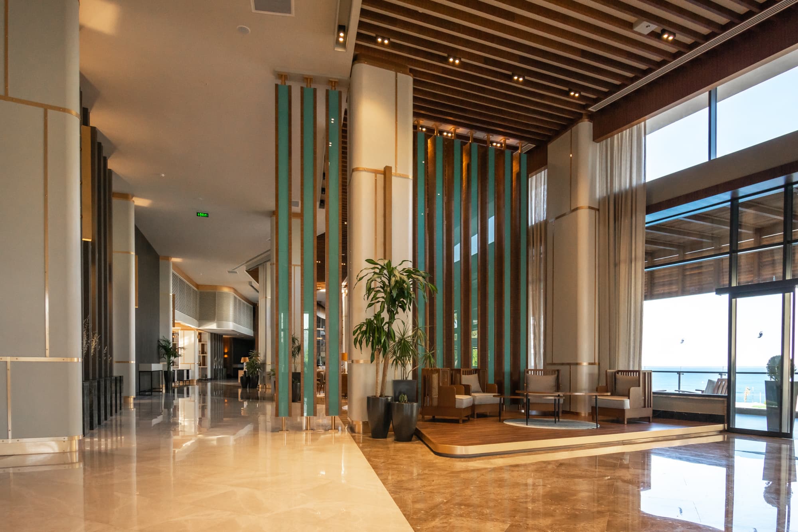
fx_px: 465
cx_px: 399
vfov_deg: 59.5
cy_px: 266
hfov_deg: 81.2
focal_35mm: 21
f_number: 5.6
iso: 320
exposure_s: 1/250
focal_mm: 14
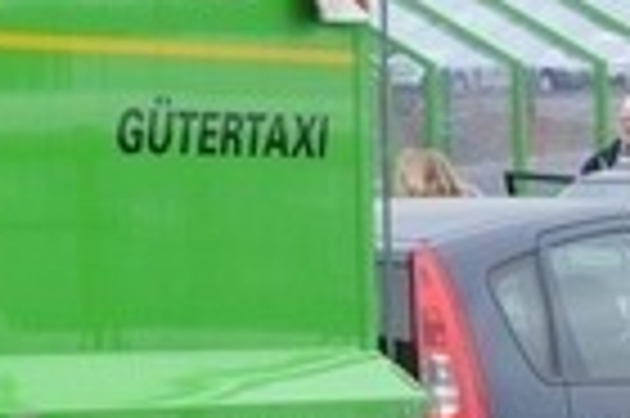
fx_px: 4789
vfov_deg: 5.0
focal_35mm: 274
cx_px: -1148
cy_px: -47
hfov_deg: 6.9
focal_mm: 32
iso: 640
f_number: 9
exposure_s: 1/320
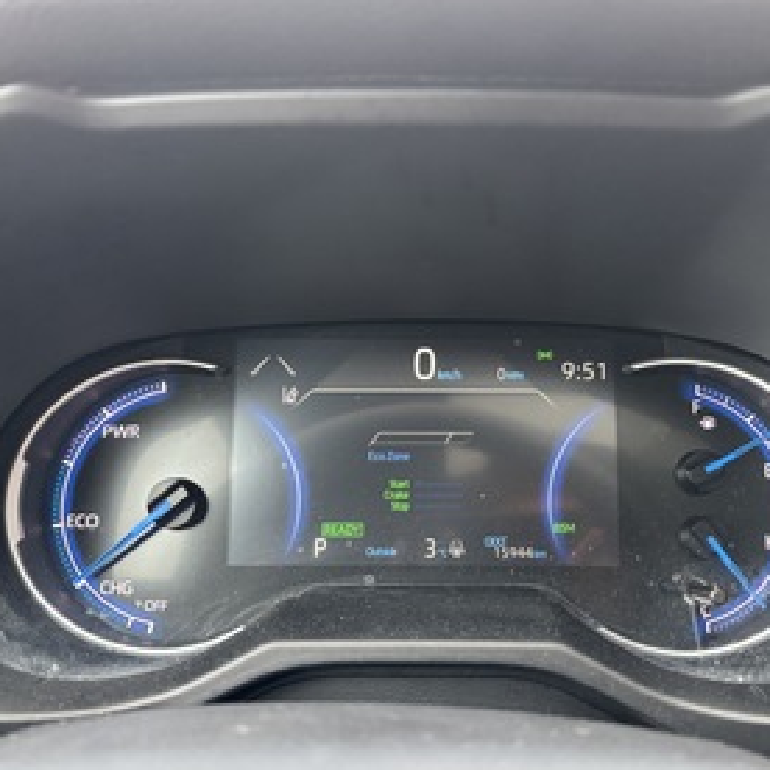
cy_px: 386
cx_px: 444
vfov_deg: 47.2
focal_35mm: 35
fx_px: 881
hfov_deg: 47.1
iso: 200
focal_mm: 5.96
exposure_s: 1/60
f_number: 1.6
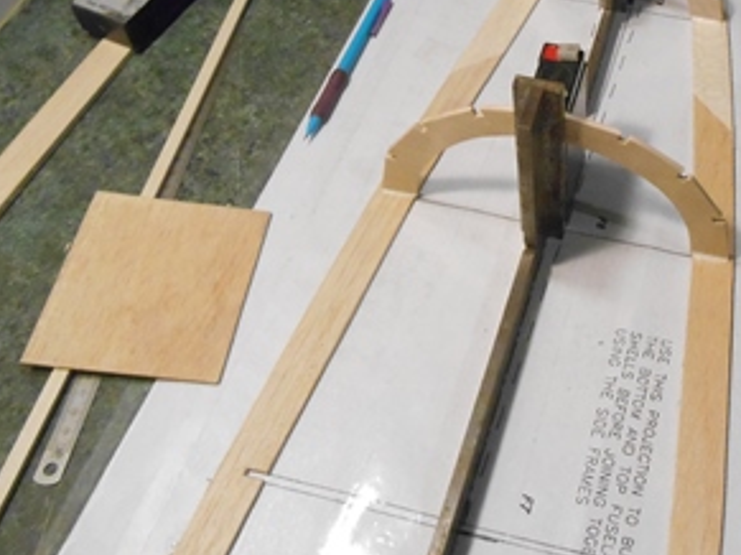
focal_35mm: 46
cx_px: 584
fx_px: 984
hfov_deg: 39.7
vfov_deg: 30.5
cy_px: 84
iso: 800
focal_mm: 4.7
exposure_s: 1/60
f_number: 3.4
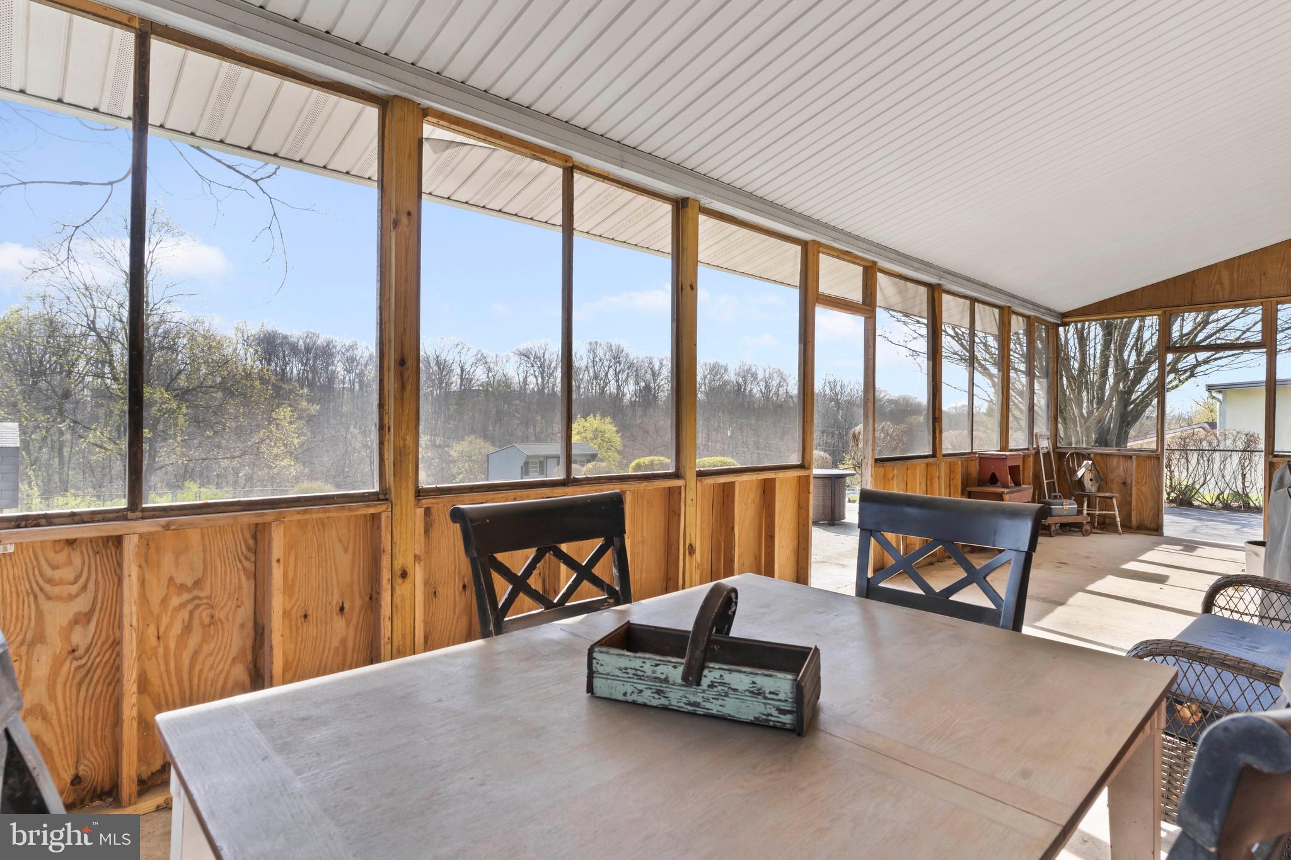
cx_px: 646
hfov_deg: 90.0
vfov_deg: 67.4
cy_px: 430
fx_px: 645
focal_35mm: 18
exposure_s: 1/125
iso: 500
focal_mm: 18
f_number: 7.1
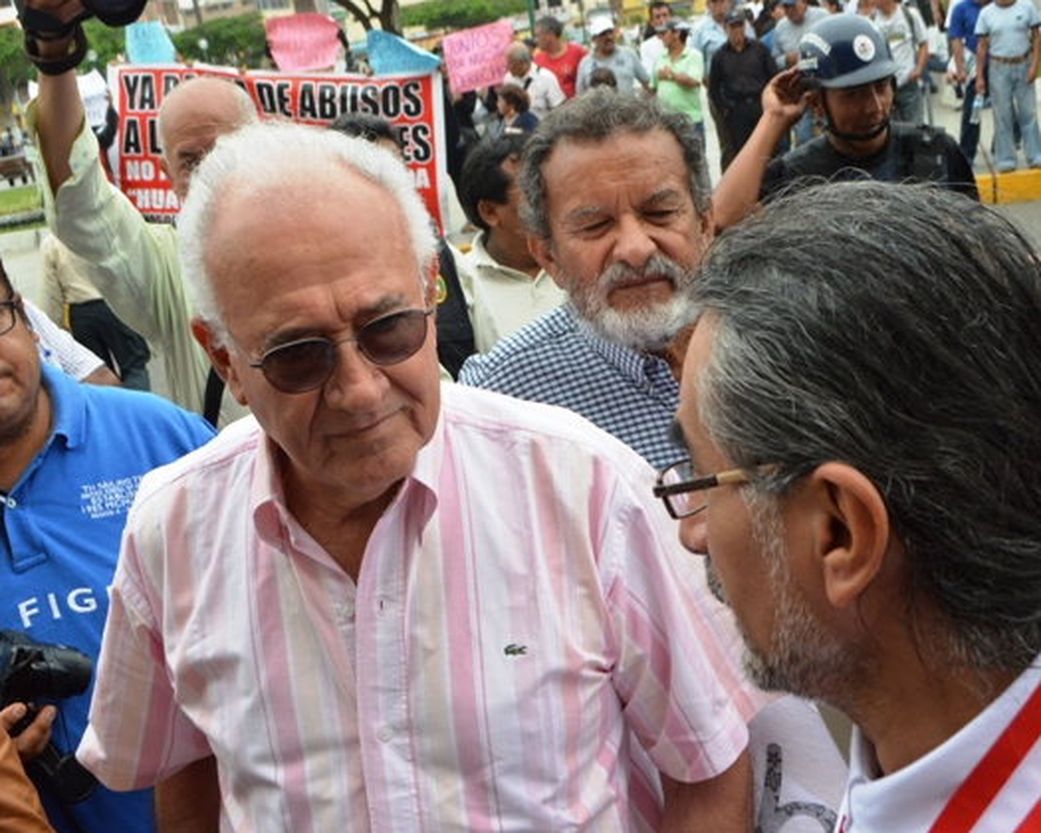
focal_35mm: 48
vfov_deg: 31.5
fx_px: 1479
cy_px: 420
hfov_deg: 38.8
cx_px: 551
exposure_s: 1/500
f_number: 11
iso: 800
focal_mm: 28
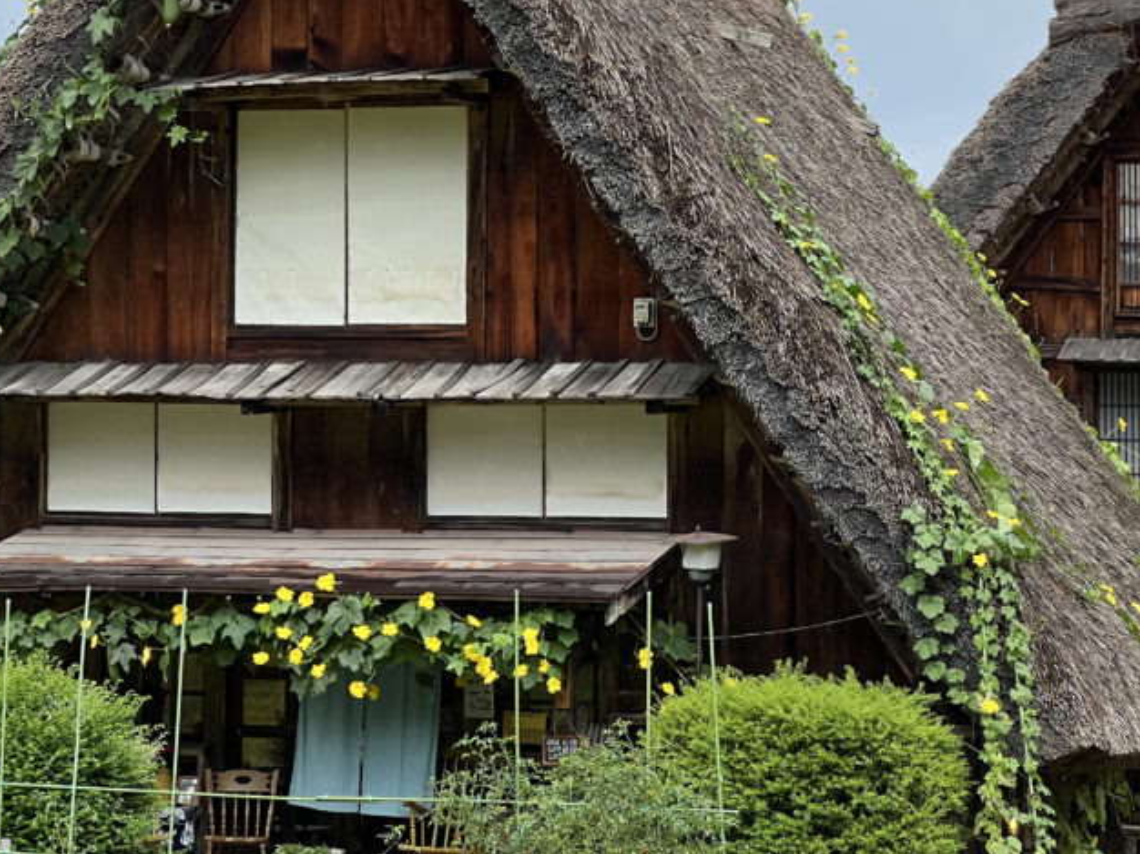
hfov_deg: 15.6
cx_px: 328
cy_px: 286
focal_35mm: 126
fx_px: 4148
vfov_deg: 11.7
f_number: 2.8
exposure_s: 1/511
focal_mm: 9
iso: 32
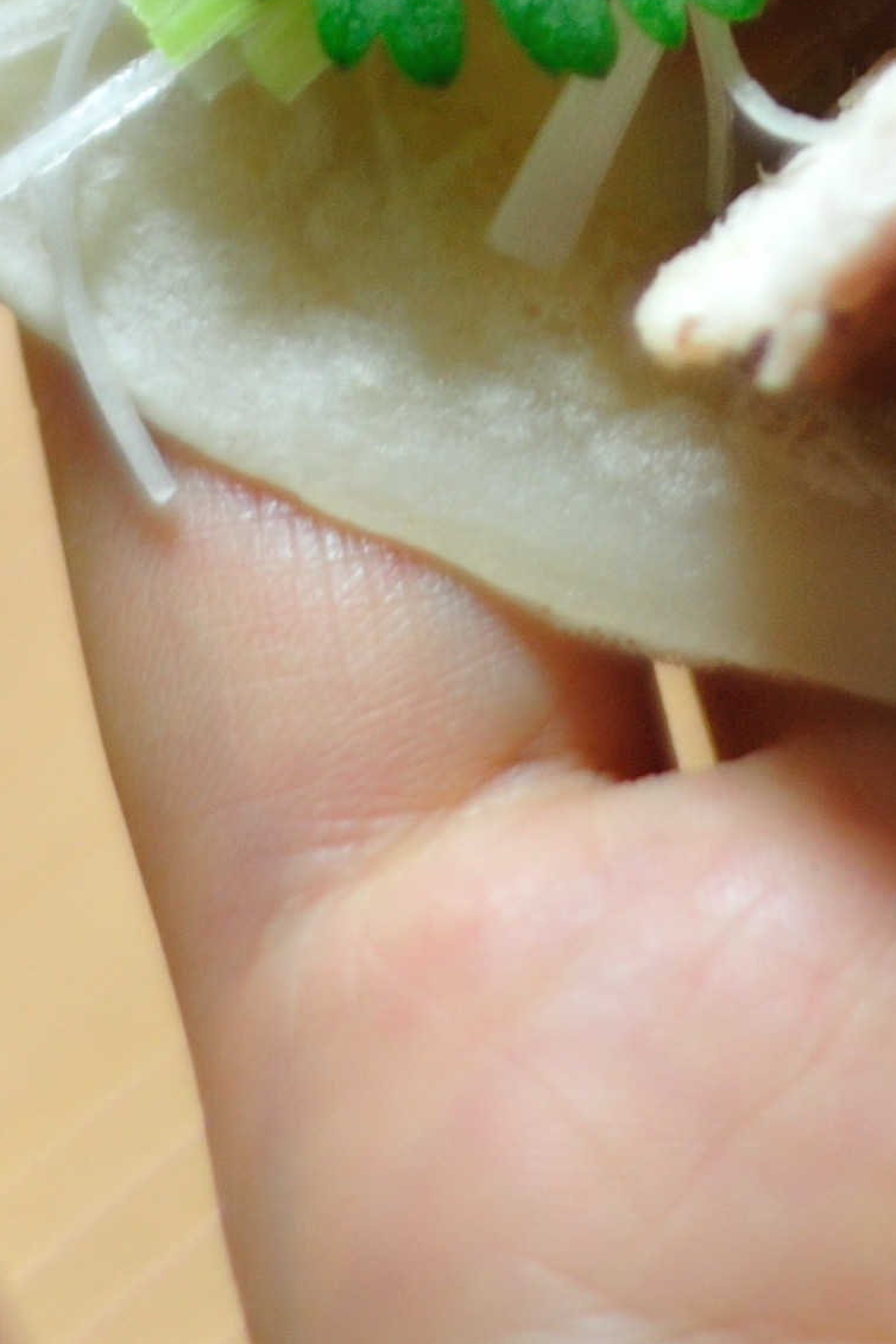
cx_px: 959
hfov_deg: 4.8
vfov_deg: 7.1
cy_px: -736
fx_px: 10602
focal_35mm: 284
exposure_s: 1/15
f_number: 1.8
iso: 200
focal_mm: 50
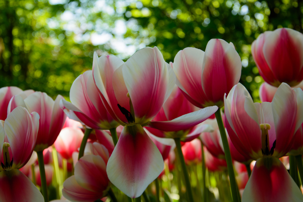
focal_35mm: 75
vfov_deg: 18.2
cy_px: 101
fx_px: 631
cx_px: 152
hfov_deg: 27.0
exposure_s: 1/100
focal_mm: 50
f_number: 6.3
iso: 100
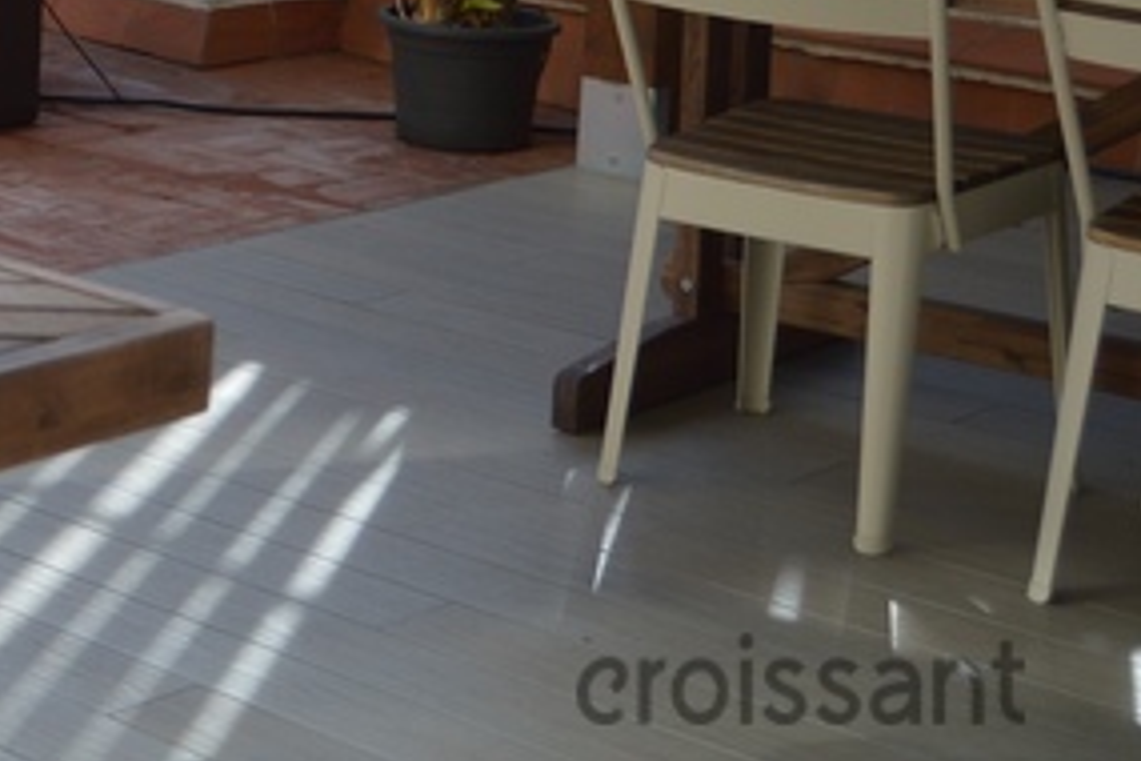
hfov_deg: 20.6
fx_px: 2821
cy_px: -200
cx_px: -388
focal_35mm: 89
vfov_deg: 14.8
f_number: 3.5
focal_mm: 22
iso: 100
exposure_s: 1/500
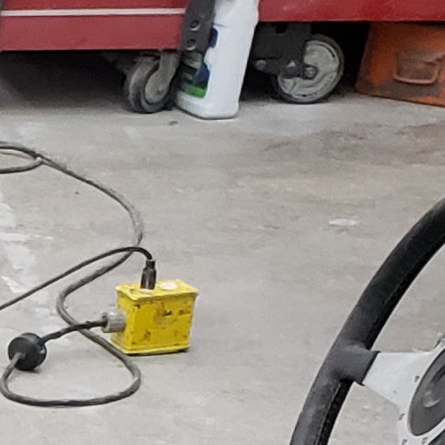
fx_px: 2676
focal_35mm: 184
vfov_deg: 8.8
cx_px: -955
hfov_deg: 8.0
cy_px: 998
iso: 200
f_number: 2.4
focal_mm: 4.3
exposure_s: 1/60
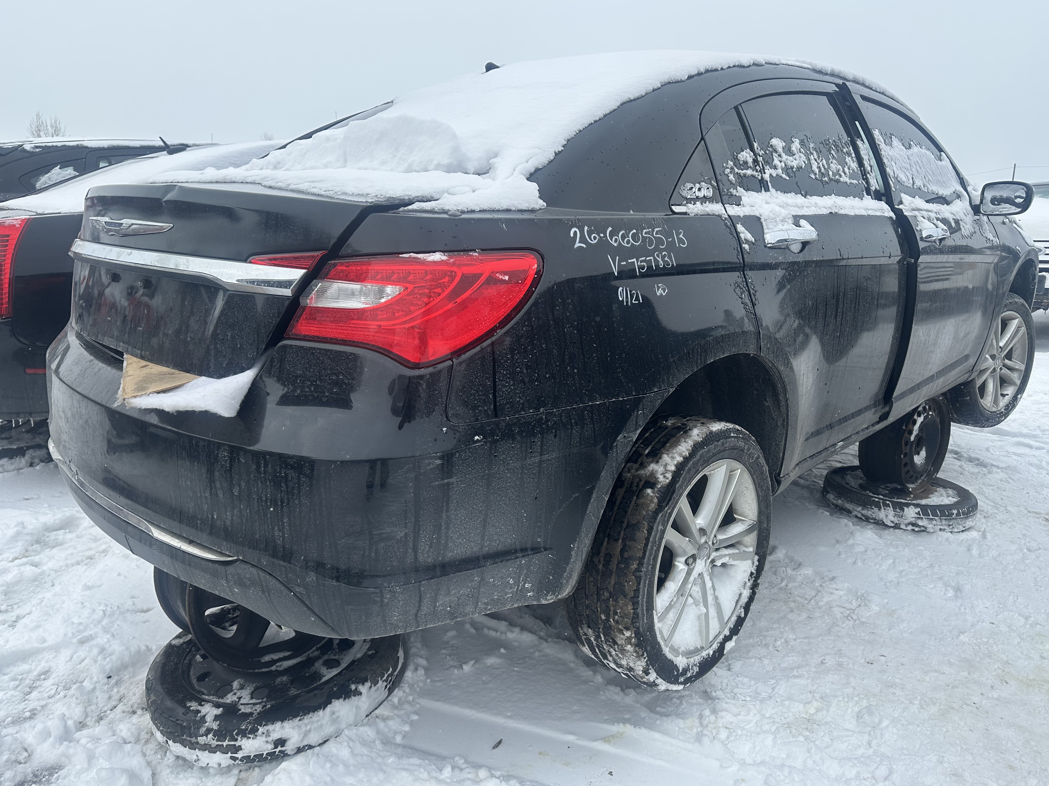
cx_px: 524
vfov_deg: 54.9
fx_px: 758
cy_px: 389
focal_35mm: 25
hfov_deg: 69.4
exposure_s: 1/2353
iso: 80
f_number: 1.78
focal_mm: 6.86
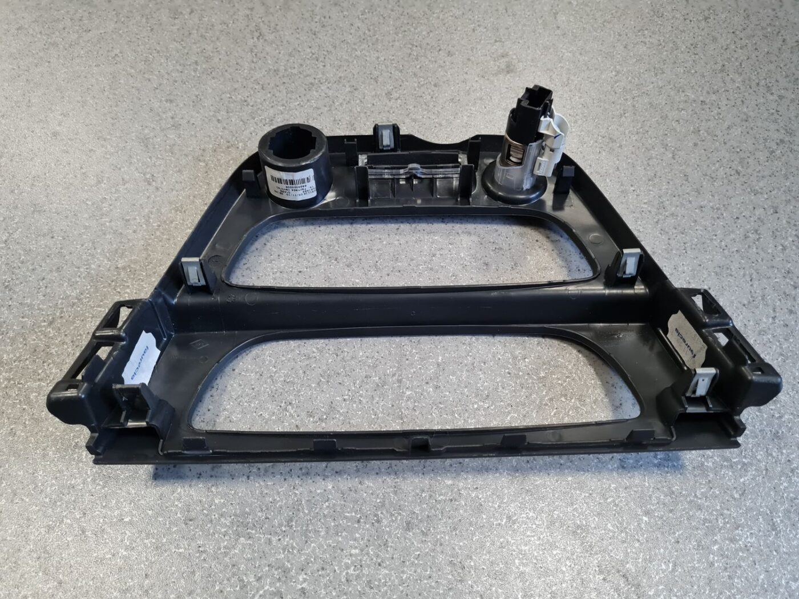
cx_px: 400
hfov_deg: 67.3
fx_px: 600
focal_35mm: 26
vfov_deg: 53.1
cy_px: 300
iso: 320
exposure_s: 1/100
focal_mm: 5.4
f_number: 1.8
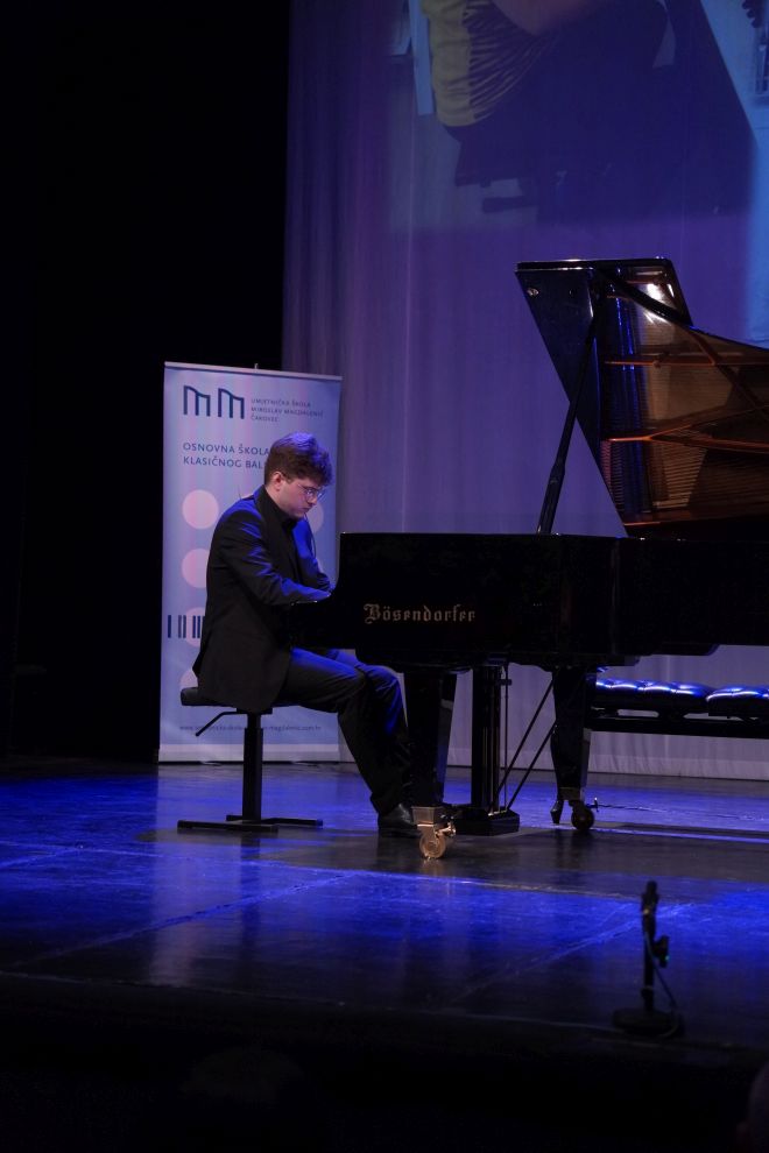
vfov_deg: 27.0
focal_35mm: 75
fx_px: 2403
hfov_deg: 18.2
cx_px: 384
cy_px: 576
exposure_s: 1/125
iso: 2000
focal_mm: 50
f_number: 2.8
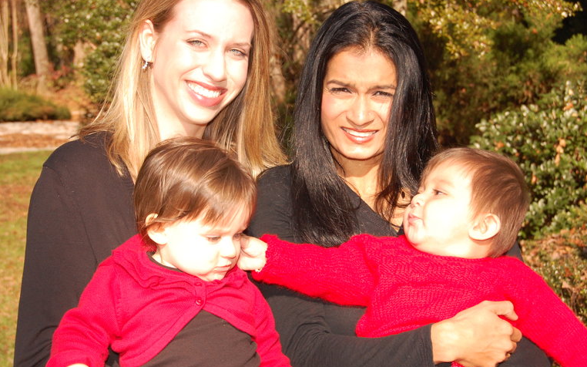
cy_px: 175
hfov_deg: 26.8
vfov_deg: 16.9
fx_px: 1232
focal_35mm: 77
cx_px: 307
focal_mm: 48
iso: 400
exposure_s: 1/400
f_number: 10
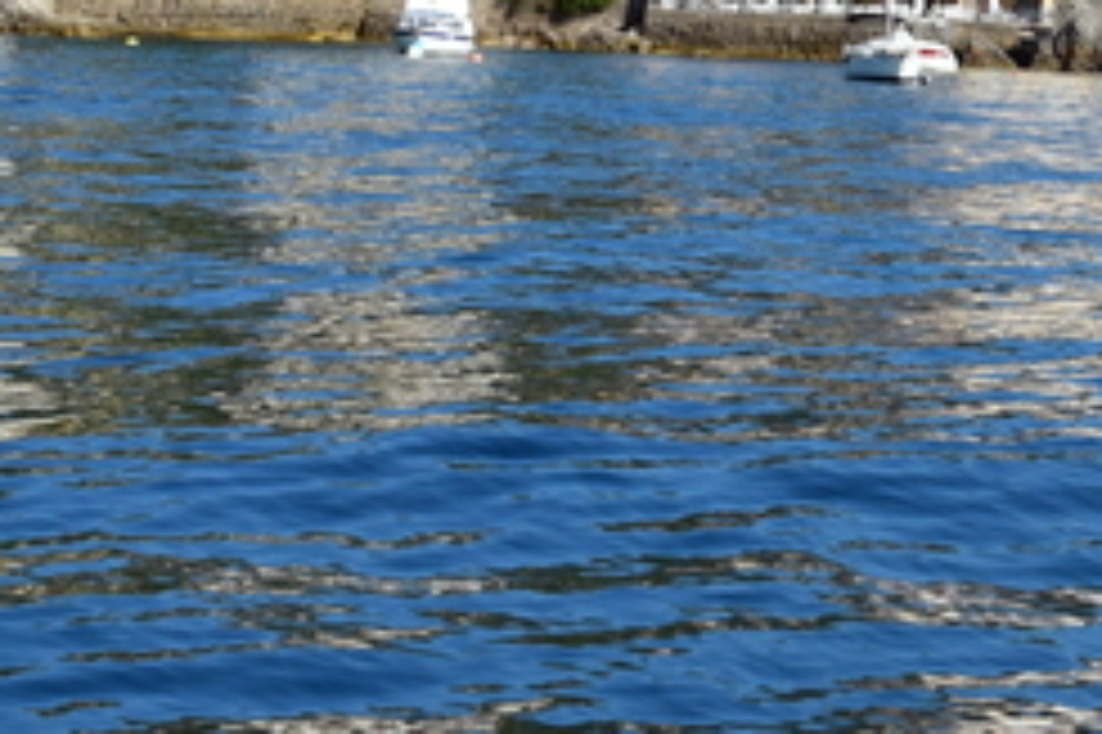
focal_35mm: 123
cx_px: 1187
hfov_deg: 16.3
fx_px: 3751
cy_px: 275
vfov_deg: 11.2
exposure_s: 1/250
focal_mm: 25
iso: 400
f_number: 10
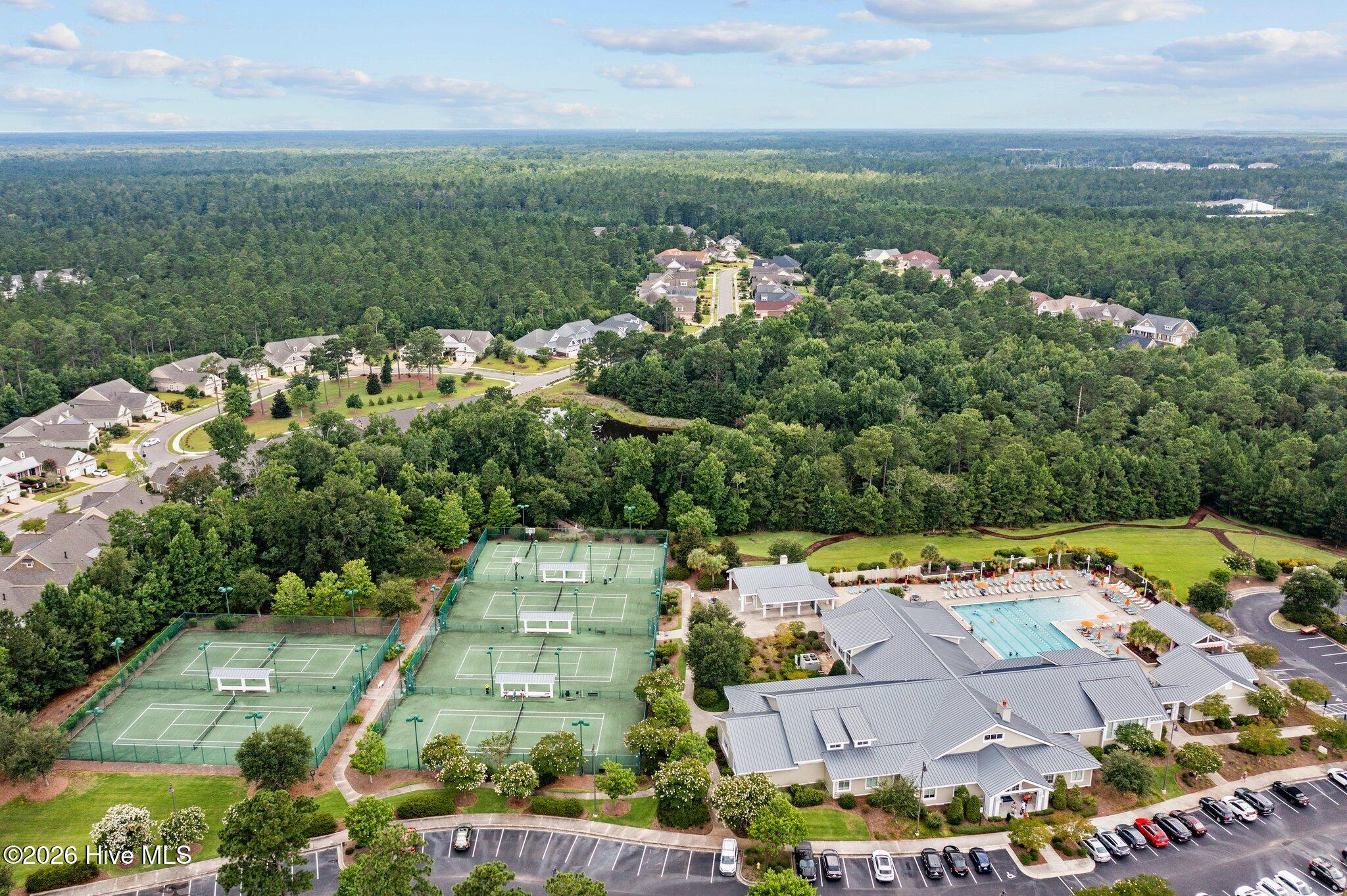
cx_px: 674
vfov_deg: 46.4
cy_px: 448
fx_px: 1047
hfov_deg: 65.5
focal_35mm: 28
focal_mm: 10.26
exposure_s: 1/400
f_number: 4
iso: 100
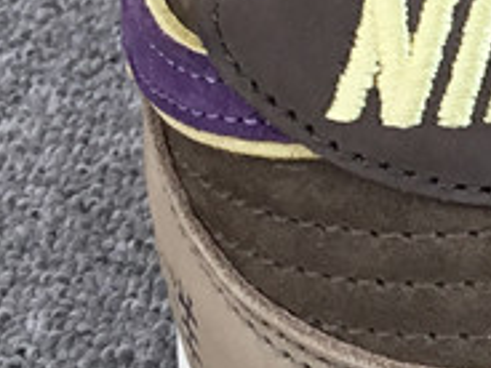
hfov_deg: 11.9
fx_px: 2156
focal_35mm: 152
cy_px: 4
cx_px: 913
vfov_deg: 9.7
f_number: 2.4
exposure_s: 1/224
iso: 25
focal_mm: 3.3
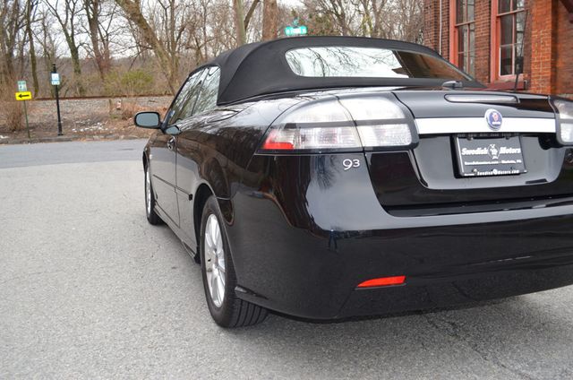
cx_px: 286
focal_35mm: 33
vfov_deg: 39.8
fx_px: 524
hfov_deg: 57.3
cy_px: 190
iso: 320
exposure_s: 1/125
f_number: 4
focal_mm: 22
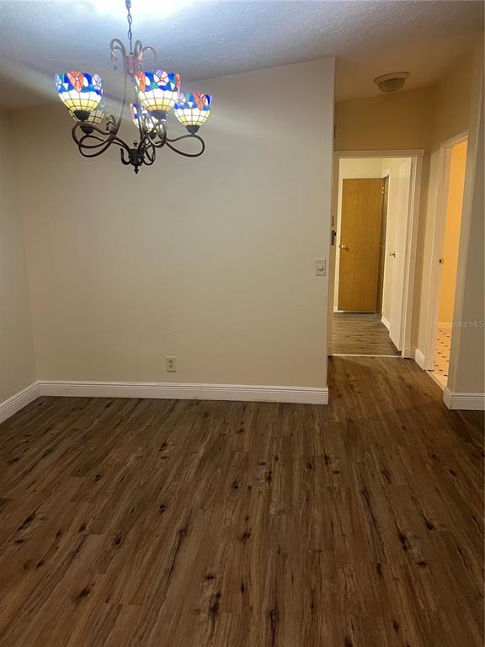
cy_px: 324
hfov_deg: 53.1
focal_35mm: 26
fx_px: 486
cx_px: 242
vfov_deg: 67.3
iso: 200
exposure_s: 1/60
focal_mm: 5.7
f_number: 1.5
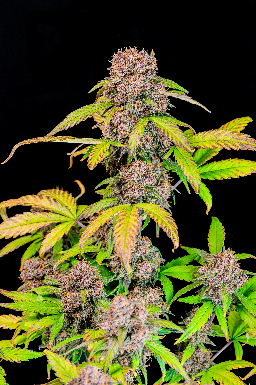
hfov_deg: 13.0
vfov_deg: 19.5
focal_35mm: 105
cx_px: 128
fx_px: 1121
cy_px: 192
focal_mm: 105
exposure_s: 1/2
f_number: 11
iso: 80
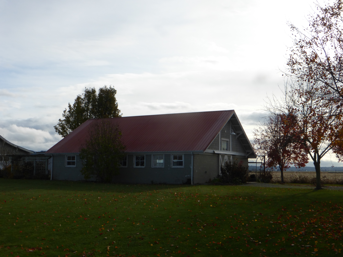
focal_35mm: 44
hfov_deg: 42.9
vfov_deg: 32.9
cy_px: 128
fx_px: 436
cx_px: 172
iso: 100
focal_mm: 7.9
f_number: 4.1
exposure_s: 1/1300
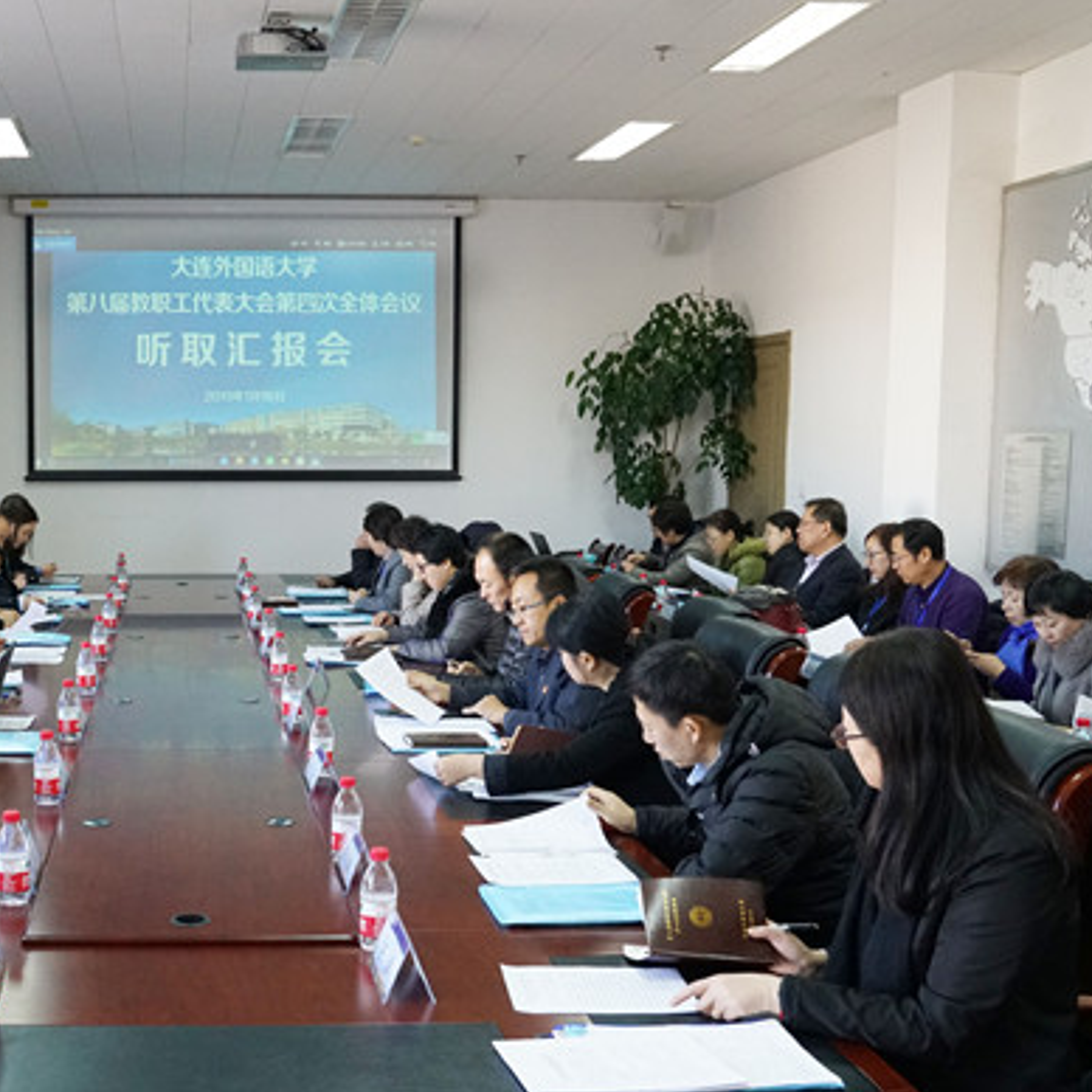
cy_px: 635
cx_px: 189
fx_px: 1499
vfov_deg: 39.9
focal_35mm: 42
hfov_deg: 38.2
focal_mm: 24
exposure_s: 1/160
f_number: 7.1
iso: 5000
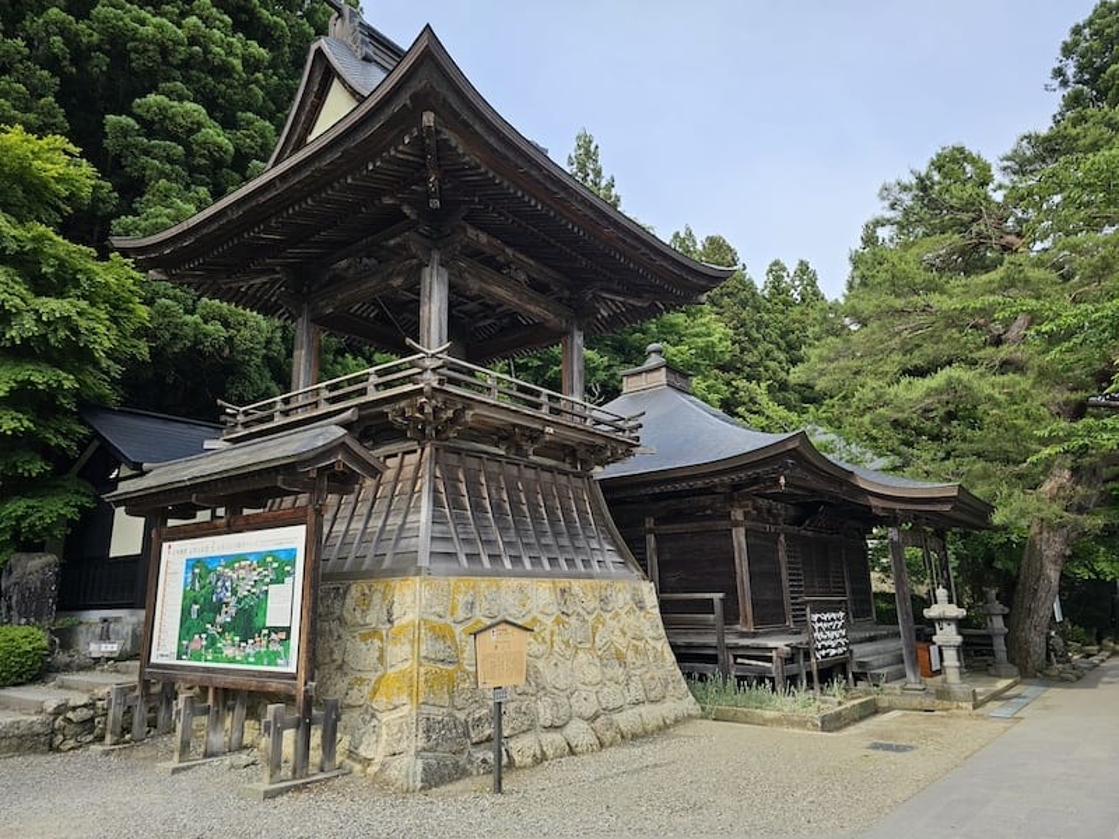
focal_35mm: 23
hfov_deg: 73.9
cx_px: 560
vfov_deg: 58.9
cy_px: 420
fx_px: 744
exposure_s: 1/312
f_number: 1.7
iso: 10
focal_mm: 6.3
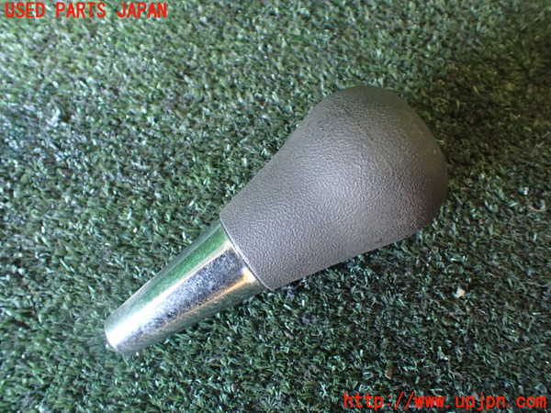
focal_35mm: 30
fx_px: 478
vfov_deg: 46.8
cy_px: 206
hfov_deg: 60.0
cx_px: 276
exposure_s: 1/30
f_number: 2.3
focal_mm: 5.4
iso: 800
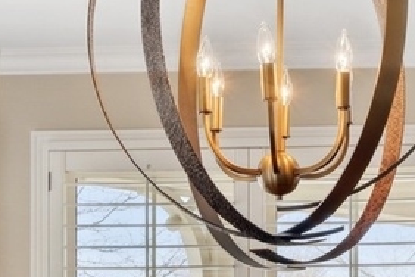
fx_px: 1359
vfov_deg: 11.0
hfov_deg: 17.3
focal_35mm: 118
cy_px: 454
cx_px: 313
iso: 200
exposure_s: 1
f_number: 8
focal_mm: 20.5
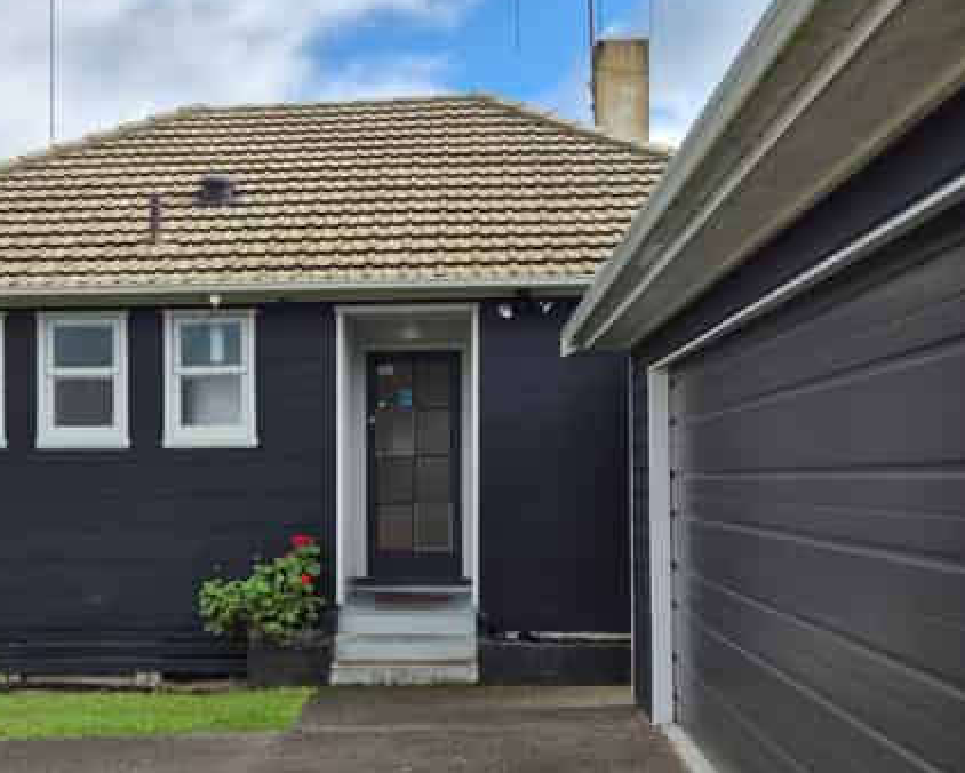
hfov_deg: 50.6
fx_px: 1000
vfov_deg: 42.2
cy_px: 427
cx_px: 322
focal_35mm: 35
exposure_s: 1/1116
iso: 25
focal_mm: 5.4
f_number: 1.8
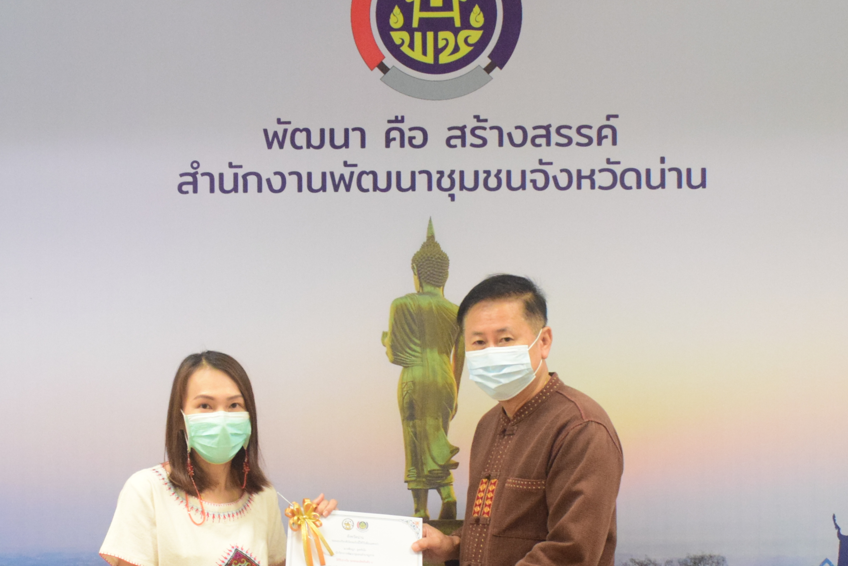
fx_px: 1202
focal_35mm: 51
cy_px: 391
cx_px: 347
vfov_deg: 26.3
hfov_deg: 38.7
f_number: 5
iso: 2500
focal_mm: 18
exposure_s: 1/100
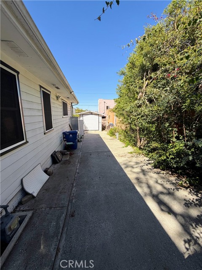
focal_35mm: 14
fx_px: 109
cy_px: 135
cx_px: 101
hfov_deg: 85.7
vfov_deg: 102.1
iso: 40
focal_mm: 2.22
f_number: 2.2
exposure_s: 1/717
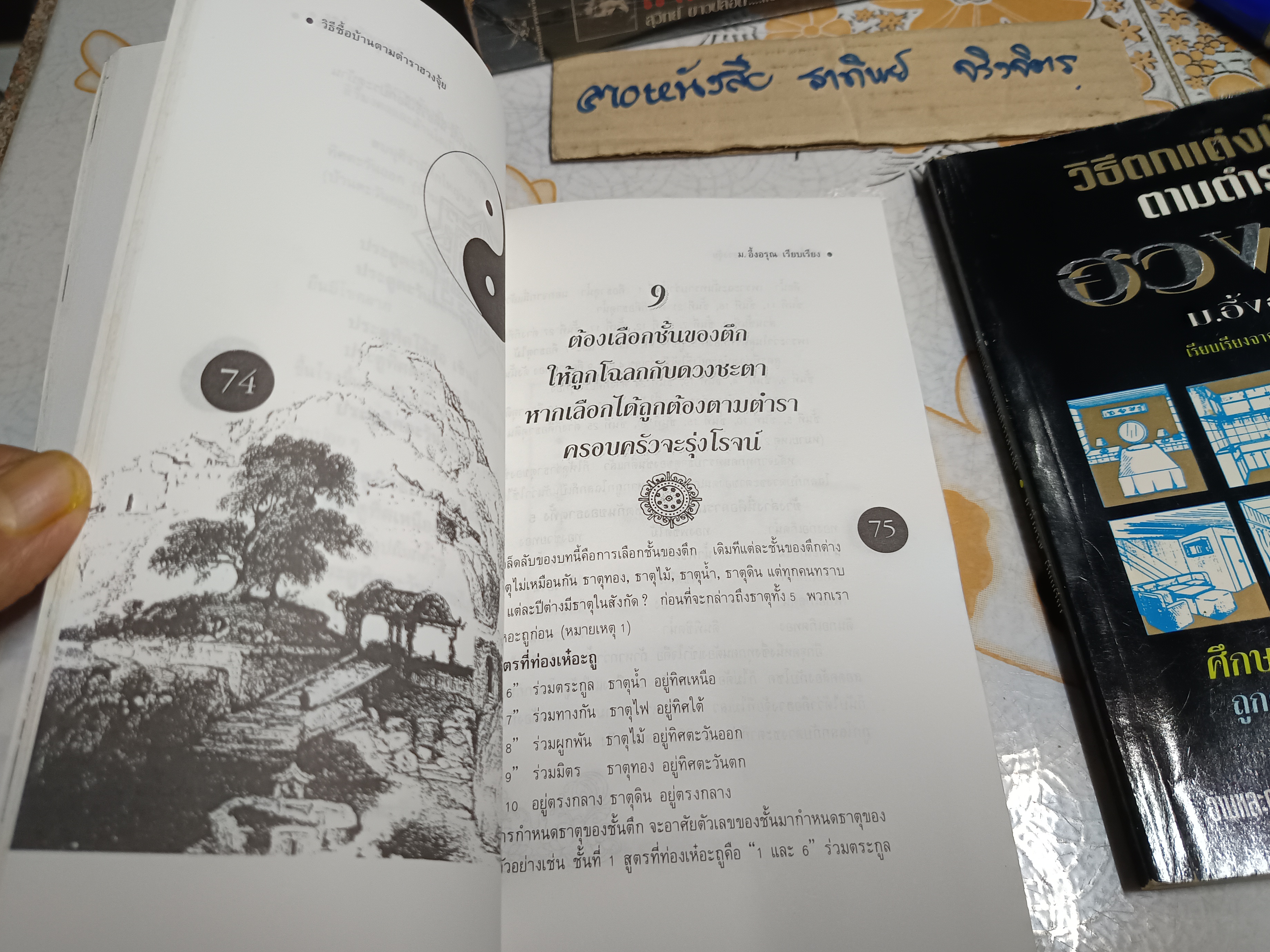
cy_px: 497
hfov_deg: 67.3
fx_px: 954
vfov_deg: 53.0
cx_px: 628
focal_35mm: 26
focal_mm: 5.31
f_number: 1.7
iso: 1181
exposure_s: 1/50
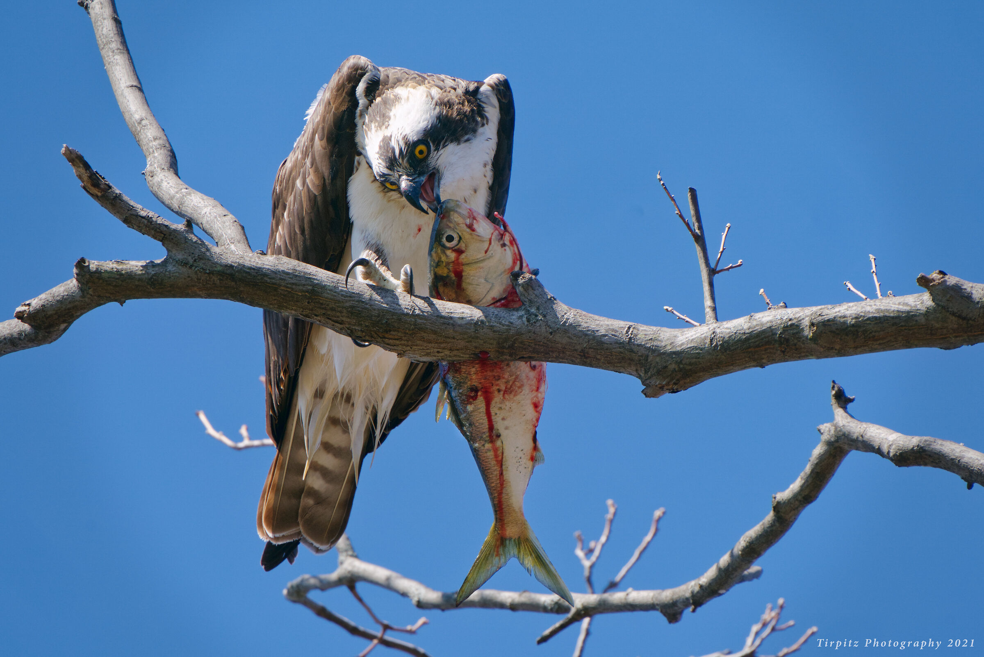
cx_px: 492
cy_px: 328
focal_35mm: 840
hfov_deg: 2.5
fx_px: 22971
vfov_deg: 1.6
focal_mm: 840
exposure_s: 1/500
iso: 320
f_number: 9
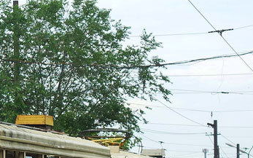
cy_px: 95
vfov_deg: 5.9
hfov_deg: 9.3
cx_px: -69
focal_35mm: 222
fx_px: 1531
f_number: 4
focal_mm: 23.55
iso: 125
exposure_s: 1/500
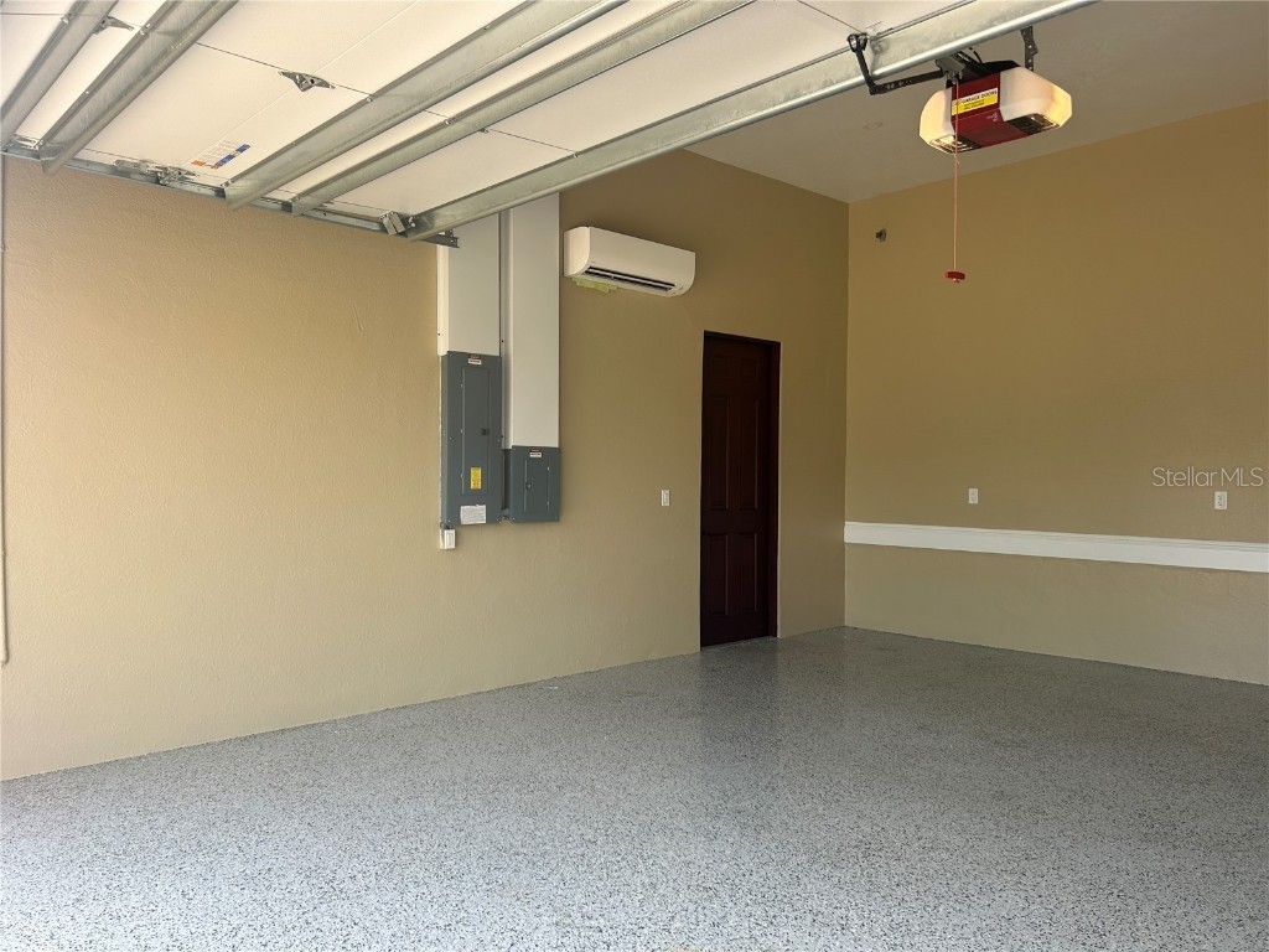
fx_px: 953
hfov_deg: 67.3
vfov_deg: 53.1
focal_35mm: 26
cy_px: 476
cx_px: 634
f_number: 1.5
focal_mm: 5.7
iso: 50
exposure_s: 1/502
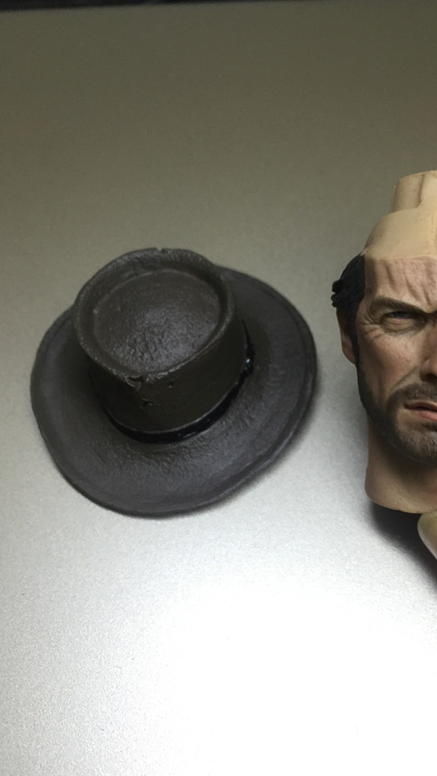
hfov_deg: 36.4
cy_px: 385
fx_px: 659
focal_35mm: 32
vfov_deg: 61.0
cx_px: 280
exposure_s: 1/33
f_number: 2.2
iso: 160
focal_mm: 4.15
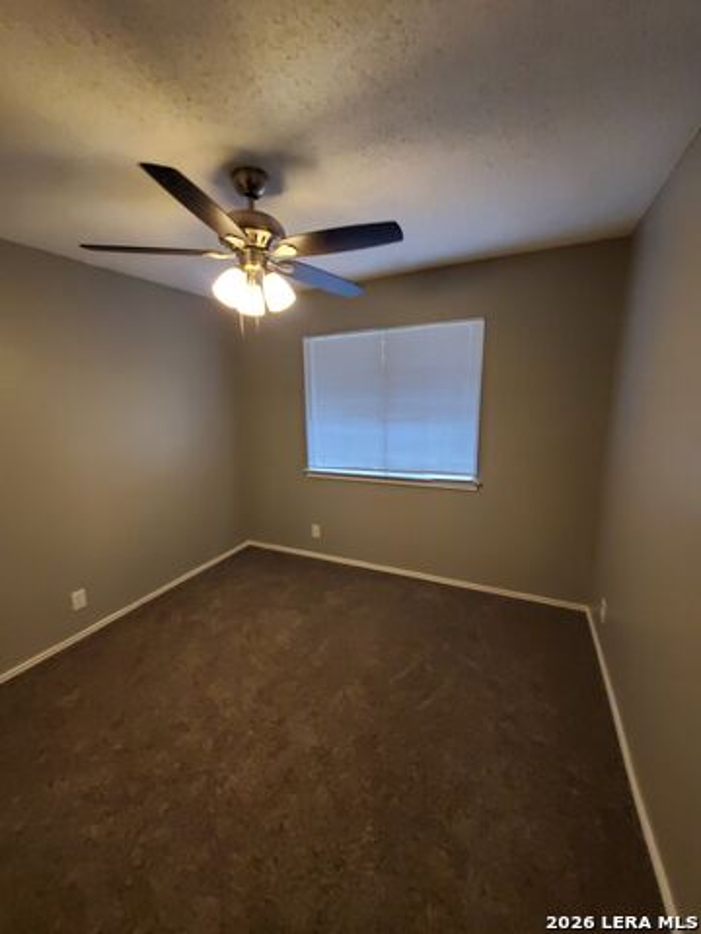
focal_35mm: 13
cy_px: 467
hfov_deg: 89.9
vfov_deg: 106.2
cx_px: 350
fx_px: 351
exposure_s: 1/50
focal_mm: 1.8
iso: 250
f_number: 2.2
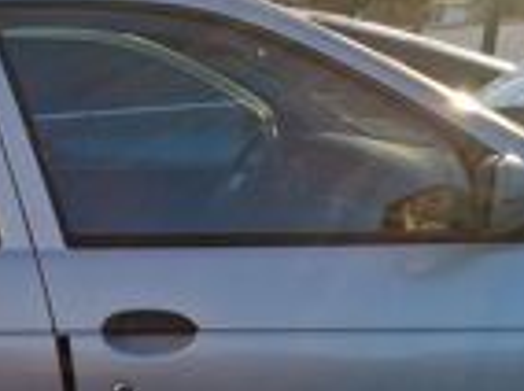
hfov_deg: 21.5
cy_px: 332
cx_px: -7
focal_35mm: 88
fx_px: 1330
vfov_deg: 16.6
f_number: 1.8
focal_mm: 3.98
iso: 25
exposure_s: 1/287
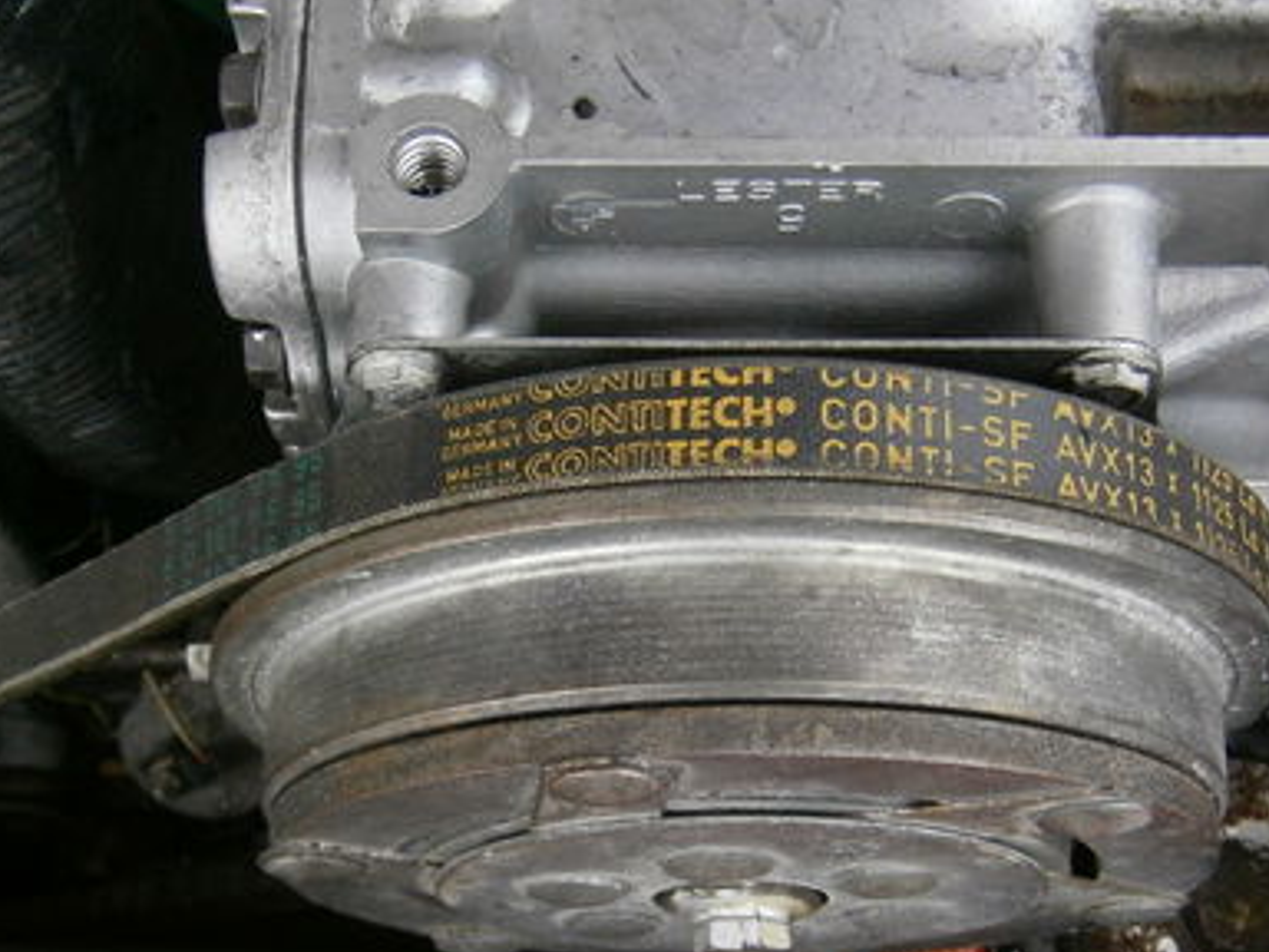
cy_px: 790
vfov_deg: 27.4
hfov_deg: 36.8
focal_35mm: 52
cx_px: 668
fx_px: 1906
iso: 160
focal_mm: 4.7
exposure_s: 1/250
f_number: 2.8
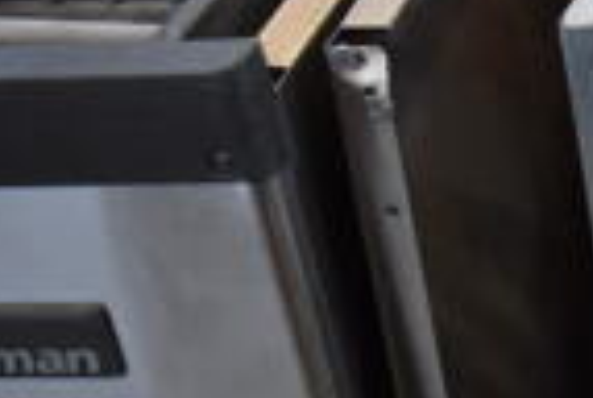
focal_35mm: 128
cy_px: 352
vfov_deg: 10.7
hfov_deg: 13.7
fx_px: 2113
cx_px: 1165
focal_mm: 20
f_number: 3.5
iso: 800
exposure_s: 1/160
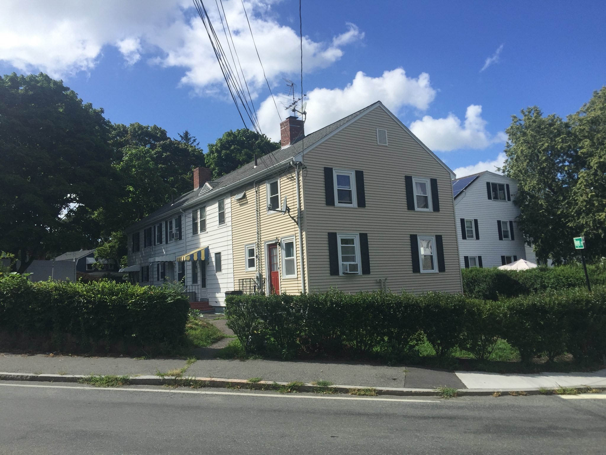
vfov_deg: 48.2
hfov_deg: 61.7
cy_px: 228
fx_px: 508
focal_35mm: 29
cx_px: 303
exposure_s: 1/2475
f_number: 2.2
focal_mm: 4.15
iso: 32
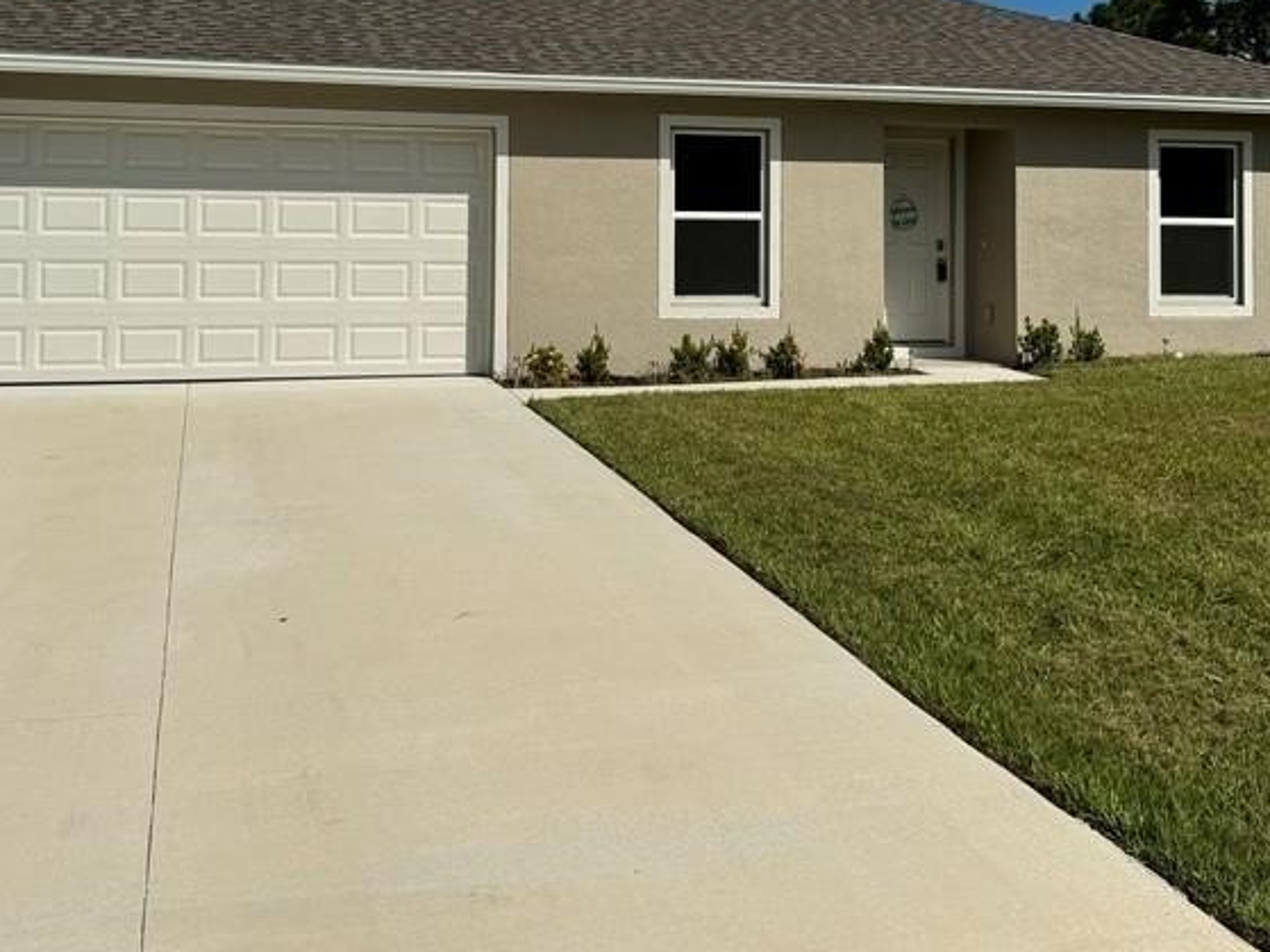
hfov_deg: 42.8
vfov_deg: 32.0
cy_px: 189
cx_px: 725
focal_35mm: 44
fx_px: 1614
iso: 80
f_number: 1.78
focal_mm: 6.86
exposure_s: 1/15152
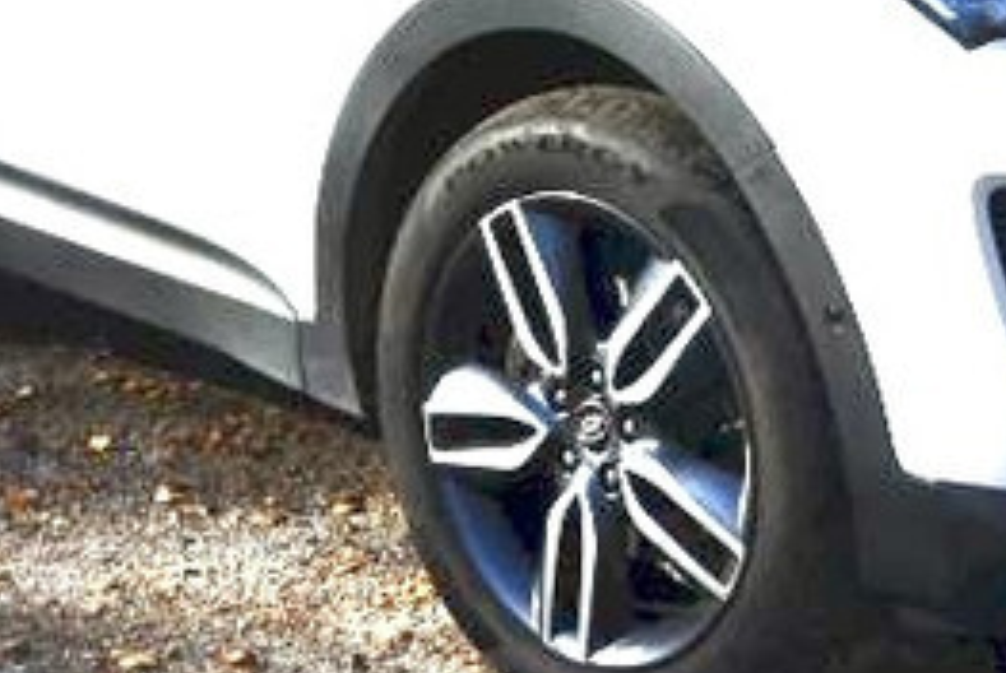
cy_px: -235
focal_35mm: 97
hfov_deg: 20.7
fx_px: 2714
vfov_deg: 13.6
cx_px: 822
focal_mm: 18
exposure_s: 1/160
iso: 100
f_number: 11
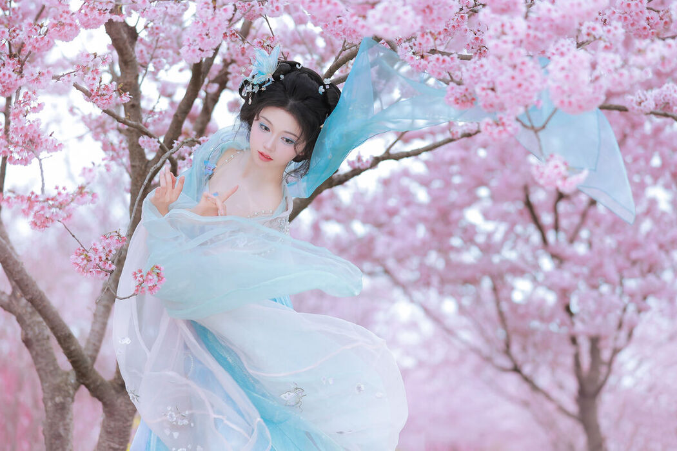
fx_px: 1918
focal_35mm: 102
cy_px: 226
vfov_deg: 13.4
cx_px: 338
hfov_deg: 20.0
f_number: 2.8
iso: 250
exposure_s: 1/400
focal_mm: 102
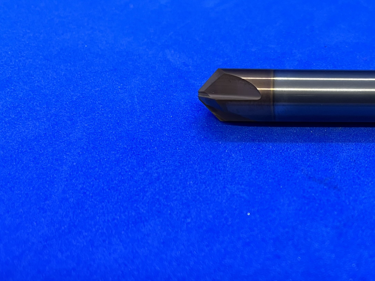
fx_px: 520
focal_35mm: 48
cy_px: 171
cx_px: 325
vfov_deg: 30.2
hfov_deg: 37.5
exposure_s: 1/50
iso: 125
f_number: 1.6
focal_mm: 5.1
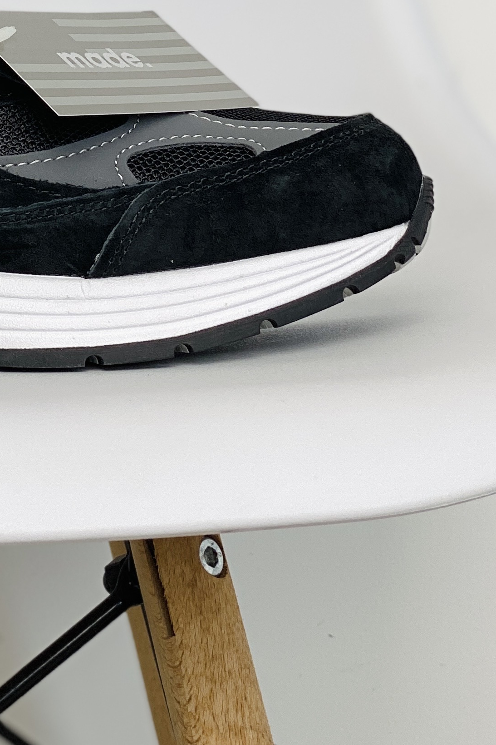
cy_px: -80
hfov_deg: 10.1
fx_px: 2749
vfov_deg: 15.0
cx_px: -147
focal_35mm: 133
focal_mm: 6
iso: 25
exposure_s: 1/100
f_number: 2
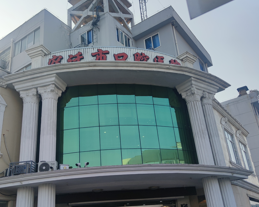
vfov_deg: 42.2
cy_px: 105
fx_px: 268
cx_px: 123
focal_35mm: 35
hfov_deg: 51.5
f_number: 1.69
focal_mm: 6.72
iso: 50
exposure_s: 1/2615
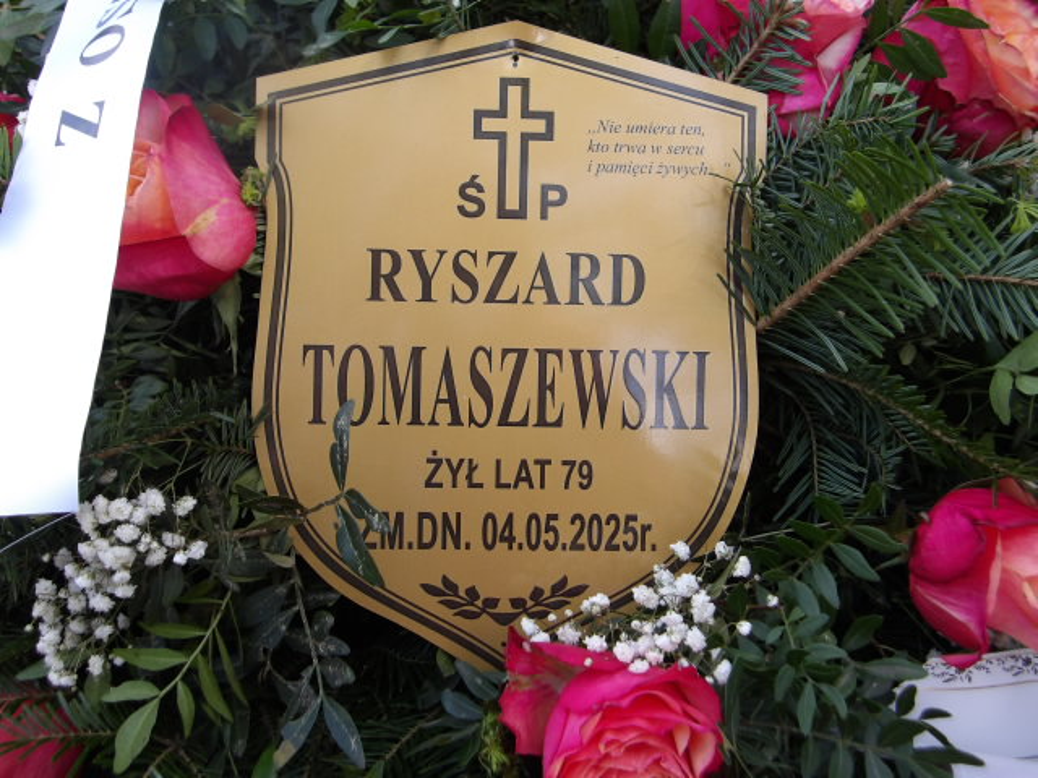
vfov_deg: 34.3
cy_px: 389
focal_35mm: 42
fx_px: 1259
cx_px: 519
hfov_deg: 44.8
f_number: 3.7
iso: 100
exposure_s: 1/149
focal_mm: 7.6
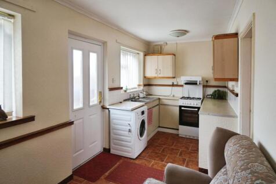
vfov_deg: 59.5
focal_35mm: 21
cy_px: 92
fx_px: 161
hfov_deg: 81.2
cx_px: 138
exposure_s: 1/60
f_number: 4
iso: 200
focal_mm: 14
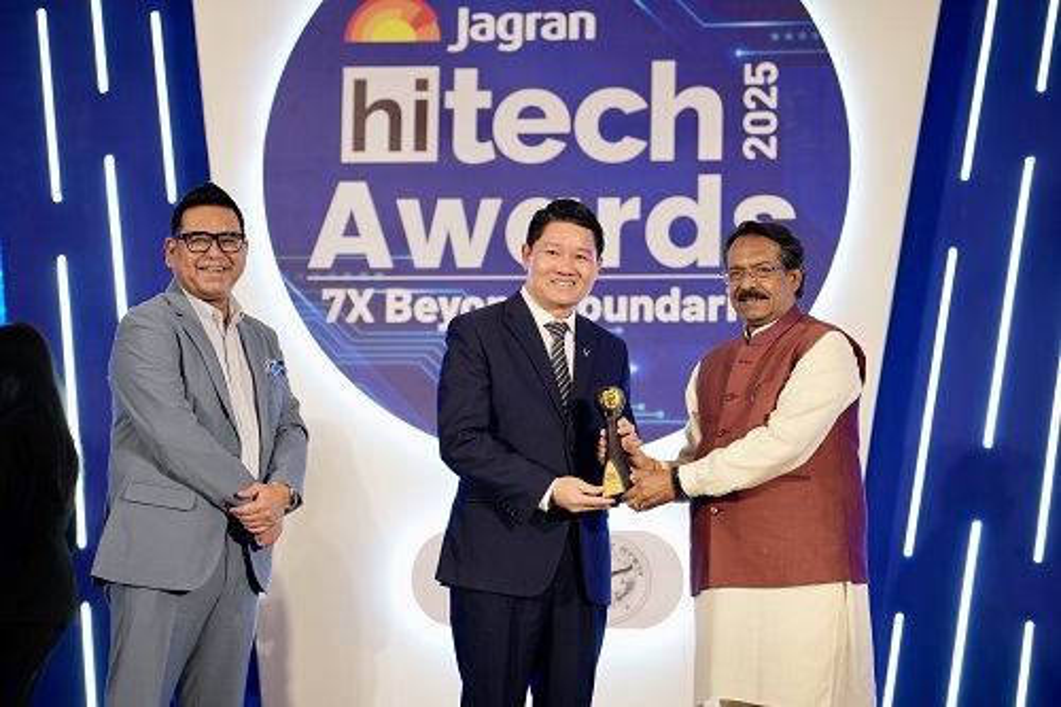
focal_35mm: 113
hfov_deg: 18.1
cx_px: 530
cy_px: 354
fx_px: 3329
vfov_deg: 12.1
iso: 640
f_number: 2.8
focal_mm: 113
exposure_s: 1/160
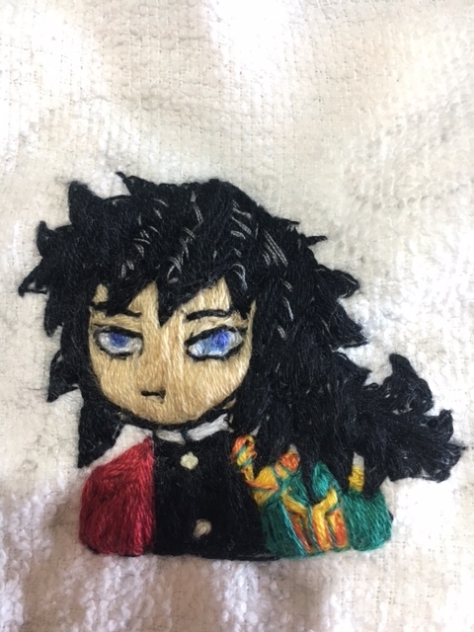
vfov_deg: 61.7
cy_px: 316
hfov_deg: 48.2
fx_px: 529
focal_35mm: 29
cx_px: 237
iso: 100
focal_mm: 4.15
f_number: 2.2
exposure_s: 1/30
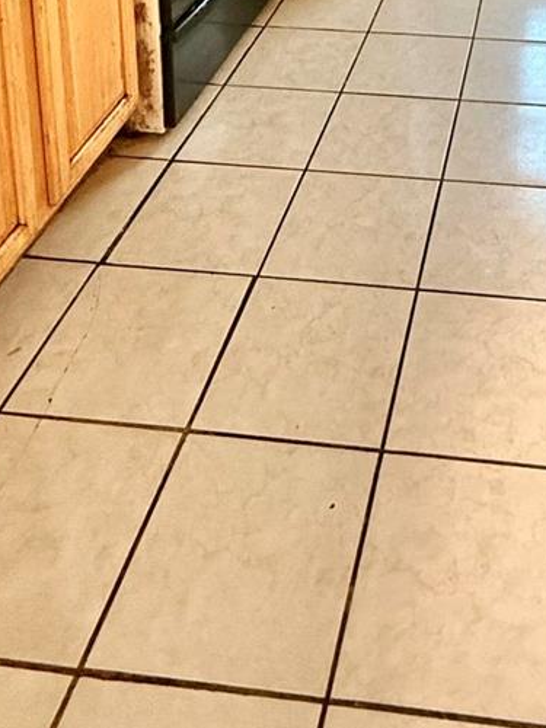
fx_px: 904
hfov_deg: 31.9
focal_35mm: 43
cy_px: -264
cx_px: 496
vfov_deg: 31.4
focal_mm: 2.22
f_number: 2.2
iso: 640
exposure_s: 1/120
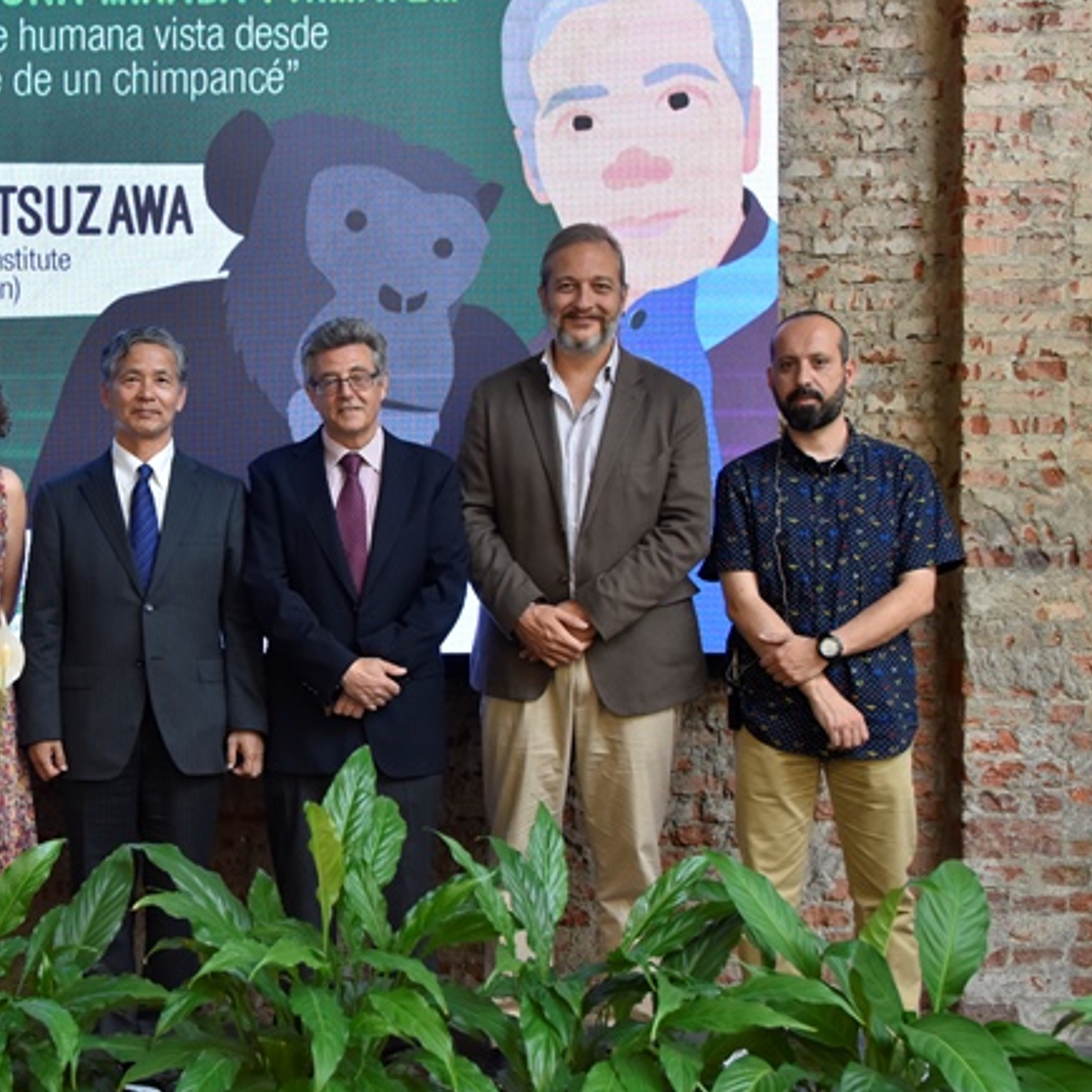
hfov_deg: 27.6
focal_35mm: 61
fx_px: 2177
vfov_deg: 28.1
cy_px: 486
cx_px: 216
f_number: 4
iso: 800
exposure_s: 1/60
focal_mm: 26
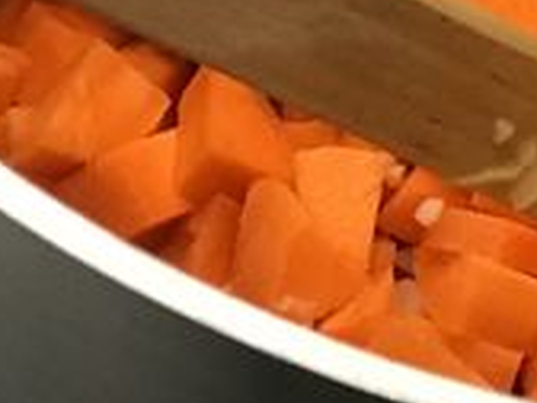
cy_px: -493
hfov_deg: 6.4
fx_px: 4747
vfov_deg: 4.8
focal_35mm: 306
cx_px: 809
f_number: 2.8
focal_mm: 6.6
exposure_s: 1/50
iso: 200
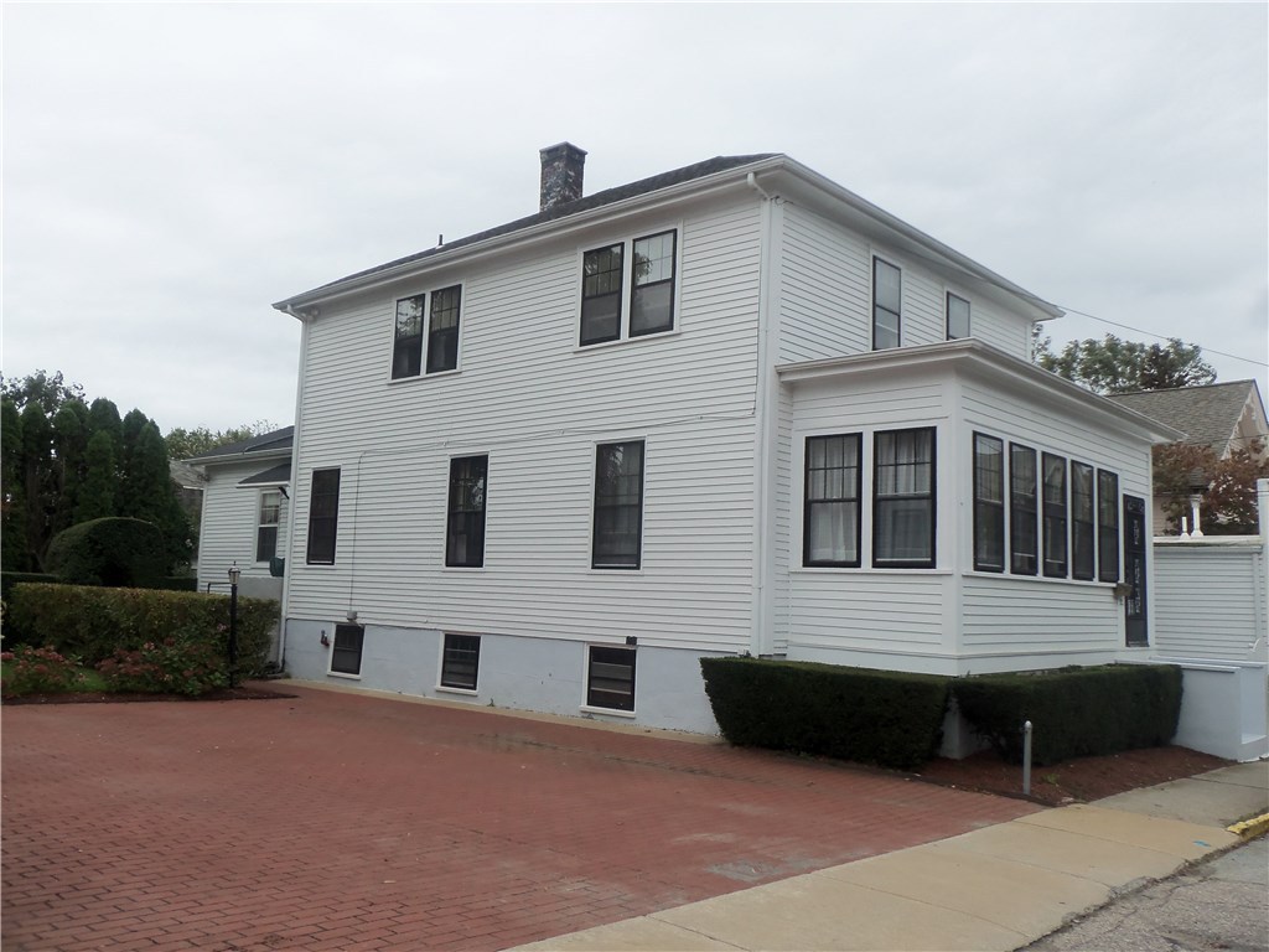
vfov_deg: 49.7
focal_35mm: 28
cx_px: 634
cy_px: 476
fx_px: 1026
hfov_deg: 63.4
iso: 64
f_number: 3.3
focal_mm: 5.1
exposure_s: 1/320
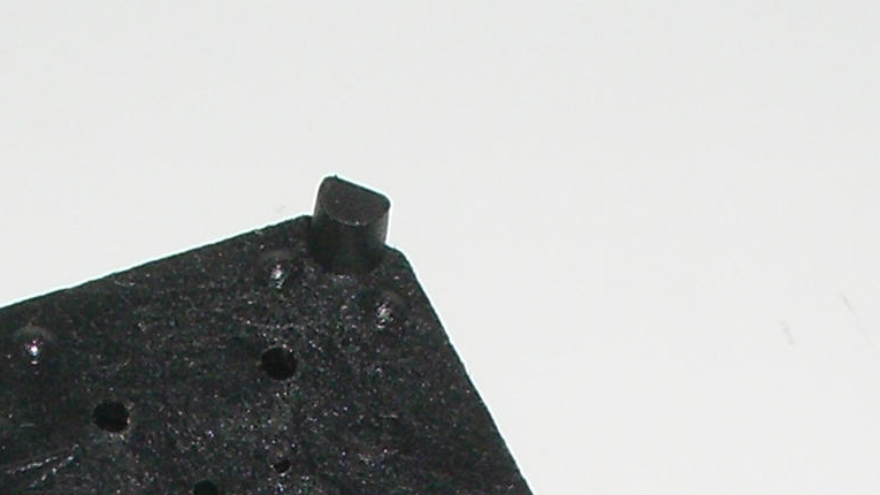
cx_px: 337
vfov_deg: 5.2
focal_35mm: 226
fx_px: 5273
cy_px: 1052
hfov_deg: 9.5
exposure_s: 1/60
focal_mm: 10.2
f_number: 5.6
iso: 80
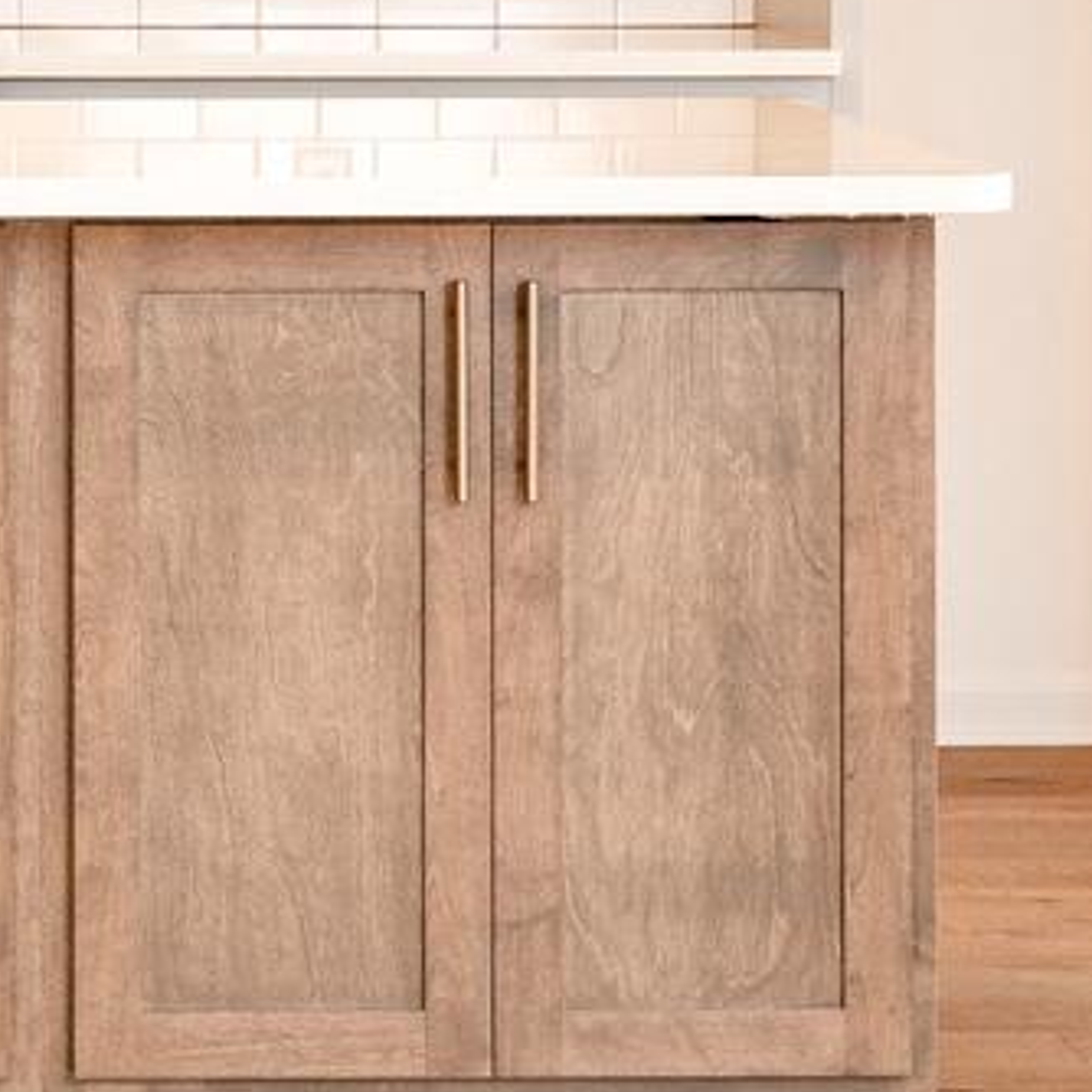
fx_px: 6496
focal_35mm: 182
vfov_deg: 9.5
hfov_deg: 9.5
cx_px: -271
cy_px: -229
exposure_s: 1/30
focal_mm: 35
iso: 800
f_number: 8
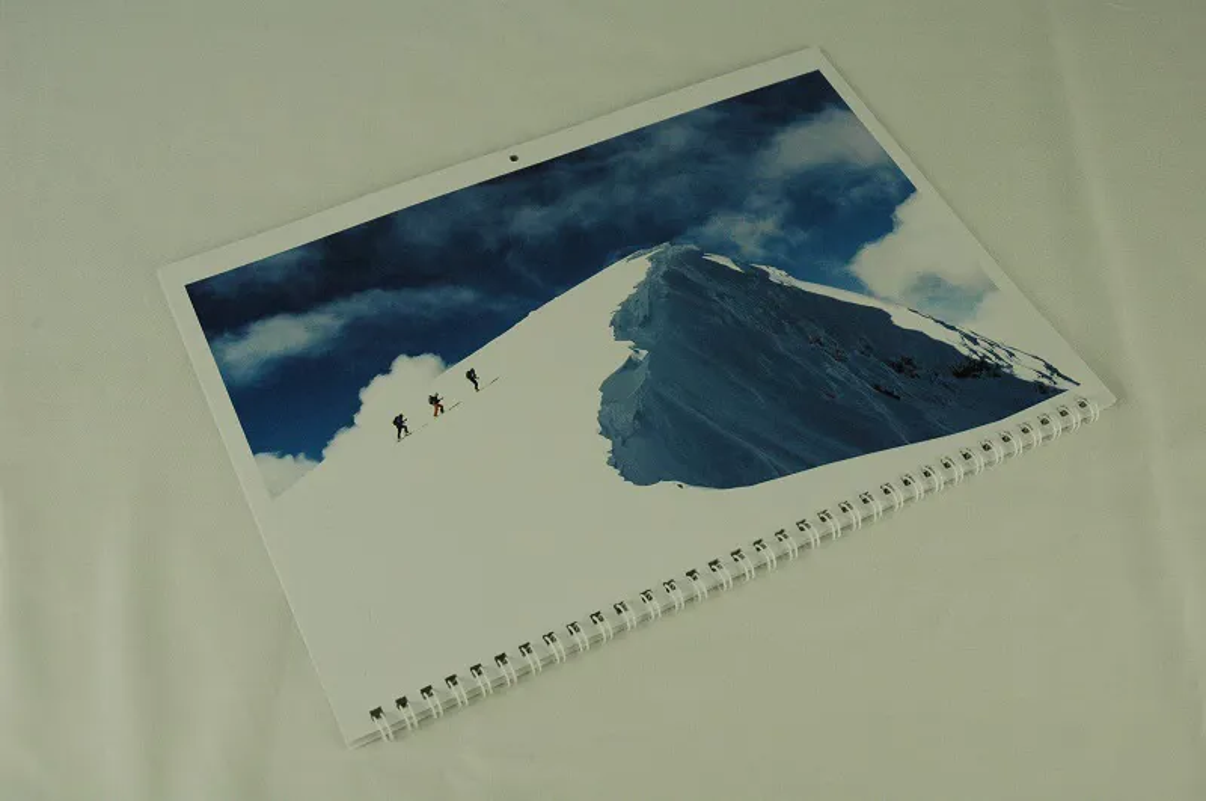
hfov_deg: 45.0
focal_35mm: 44
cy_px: 400
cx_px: 603
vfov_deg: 30.8
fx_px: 1455
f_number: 10
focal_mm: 29
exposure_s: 1/400
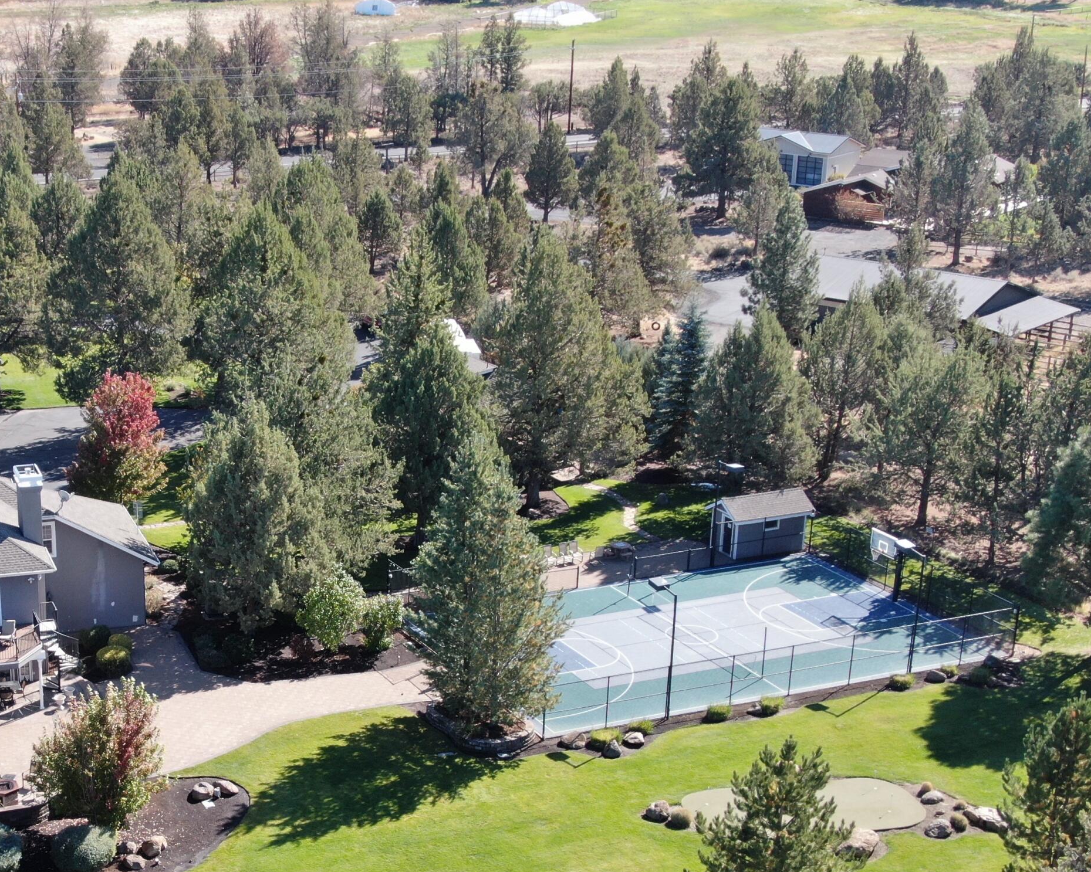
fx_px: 2034
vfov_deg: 24.1
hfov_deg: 29.4
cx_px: 238
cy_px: 590
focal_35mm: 63
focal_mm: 6.92
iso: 100
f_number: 3.5
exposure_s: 1/240
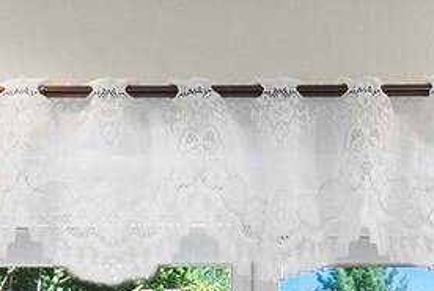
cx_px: 186
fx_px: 1111
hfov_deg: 22.1
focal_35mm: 92
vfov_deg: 11.7
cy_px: 736
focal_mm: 15
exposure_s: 1/13
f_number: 7.1
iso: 1000
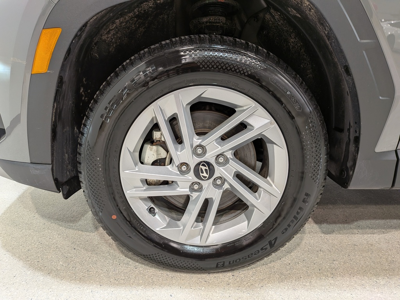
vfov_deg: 56.8
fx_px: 277
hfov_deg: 71.6
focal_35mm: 24
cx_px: 200
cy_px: 150
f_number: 1.7
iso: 37
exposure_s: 1/24
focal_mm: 4.53
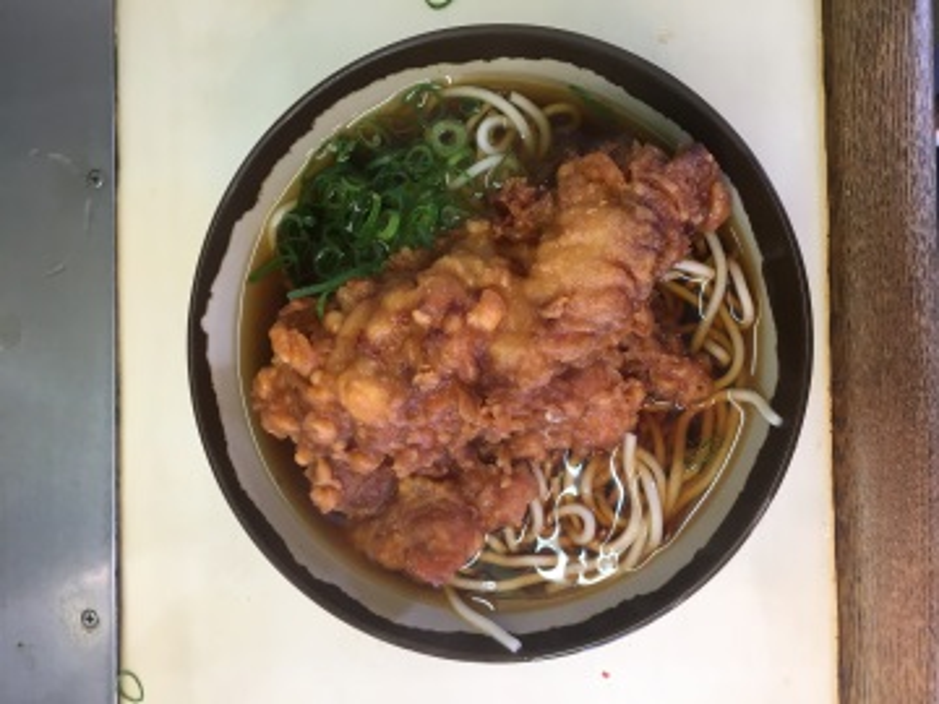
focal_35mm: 29
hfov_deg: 61.7
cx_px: 470
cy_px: 352
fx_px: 787
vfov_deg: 48.2
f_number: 2.2
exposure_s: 1/30
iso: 64
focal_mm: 4.15
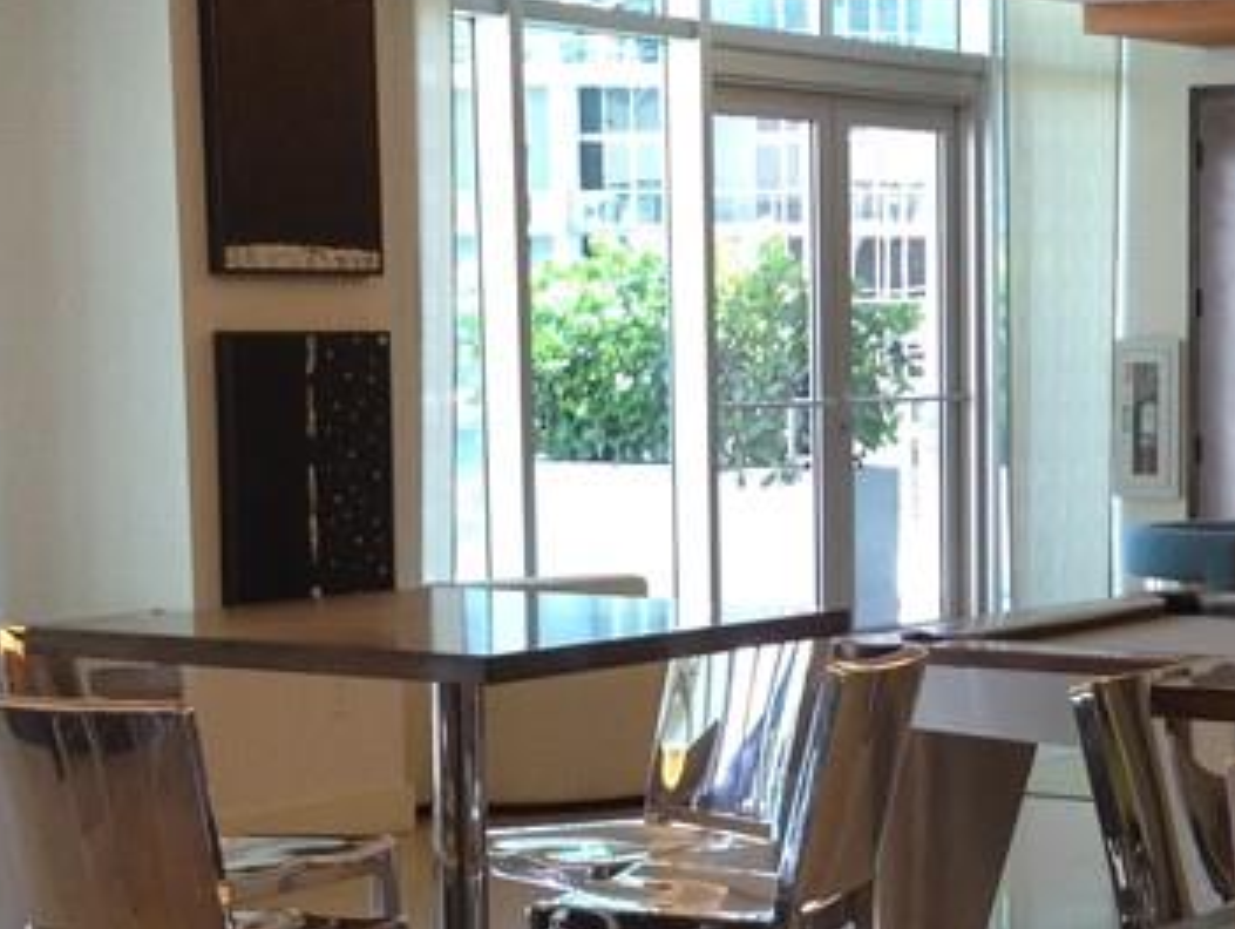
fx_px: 3643
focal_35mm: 102
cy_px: 711
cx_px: 1122
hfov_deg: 18.9
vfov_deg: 14.5
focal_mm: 4.28
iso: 100
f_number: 2.4
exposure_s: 1/120
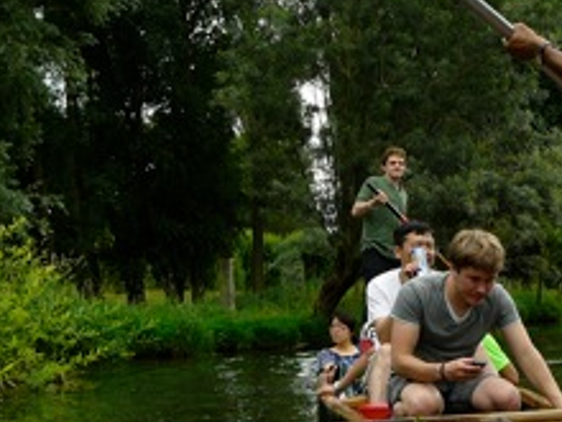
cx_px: 411
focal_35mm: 70
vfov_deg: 21.0
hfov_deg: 27.4
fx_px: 1136
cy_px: 179
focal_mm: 5.2
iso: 80
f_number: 2.8
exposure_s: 1/250
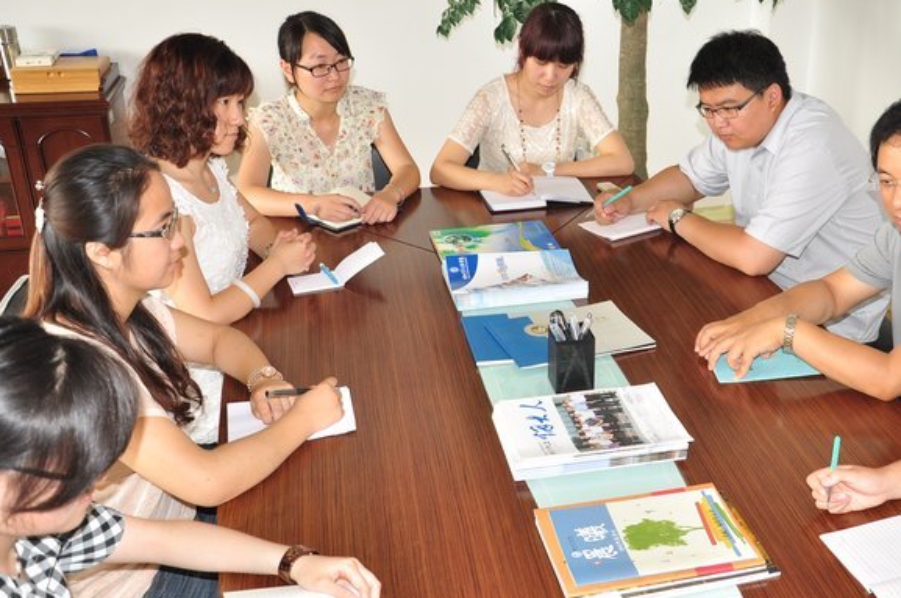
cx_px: 620
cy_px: 296
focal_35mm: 44
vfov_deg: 30.6
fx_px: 1092
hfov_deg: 44.0
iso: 400
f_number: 5
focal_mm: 21
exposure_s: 1/60
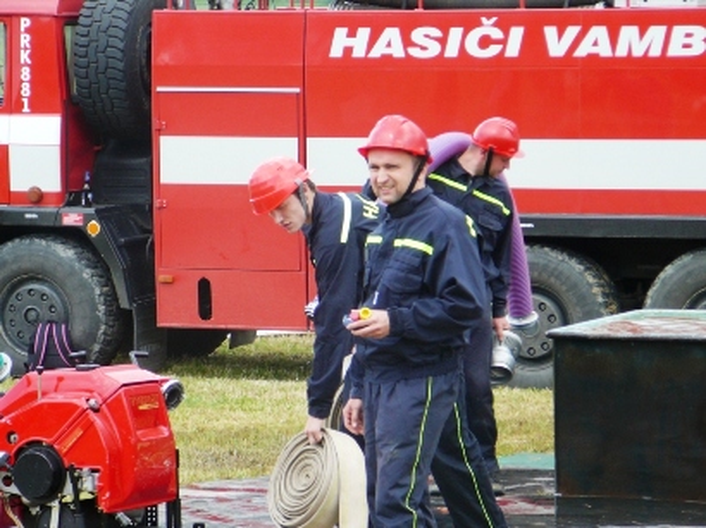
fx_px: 3608
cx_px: 353
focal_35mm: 177
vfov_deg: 8.4
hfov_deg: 11.2
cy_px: 264
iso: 80
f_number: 4
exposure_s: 1/200
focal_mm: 26.3
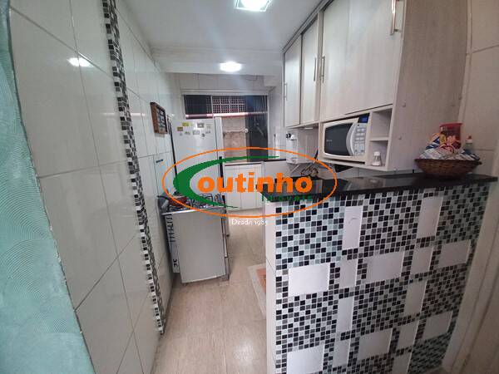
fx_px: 187
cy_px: 187
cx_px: 250
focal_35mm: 13
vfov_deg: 89.9
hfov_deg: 106.2
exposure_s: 1/30
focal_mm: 1.42
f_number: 2.2
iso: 125
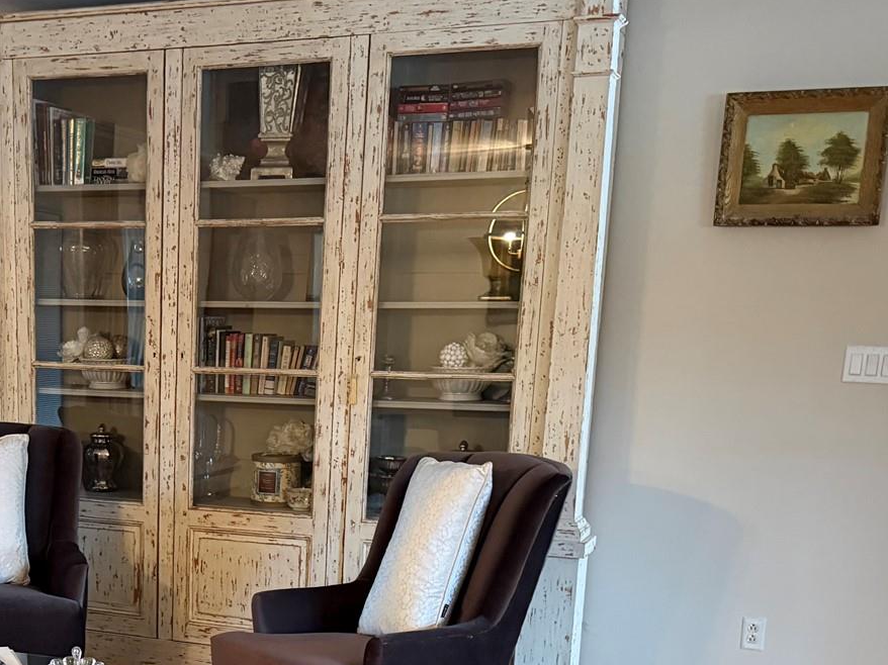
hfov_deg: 33.2
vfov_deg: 24.9
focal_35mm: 56
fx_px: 1436
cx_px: 161
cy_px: 657
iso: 800
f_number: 1.78
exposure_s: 1/60
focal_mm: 6.76
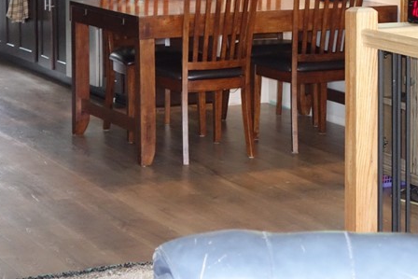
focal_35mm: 126
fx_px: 1463
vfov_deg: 10.8
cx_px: 336
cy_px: -25
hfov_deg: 16.1
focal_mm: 19.31
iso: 1250
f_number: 3.5
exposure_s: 1/60
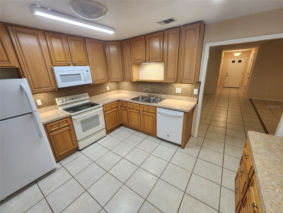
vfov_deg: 89.9
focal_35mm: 13
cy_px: 106
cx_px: 142
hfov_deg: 106.2
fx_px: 106
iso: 160
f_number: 2.2
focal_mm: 2.2
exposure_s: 1/60
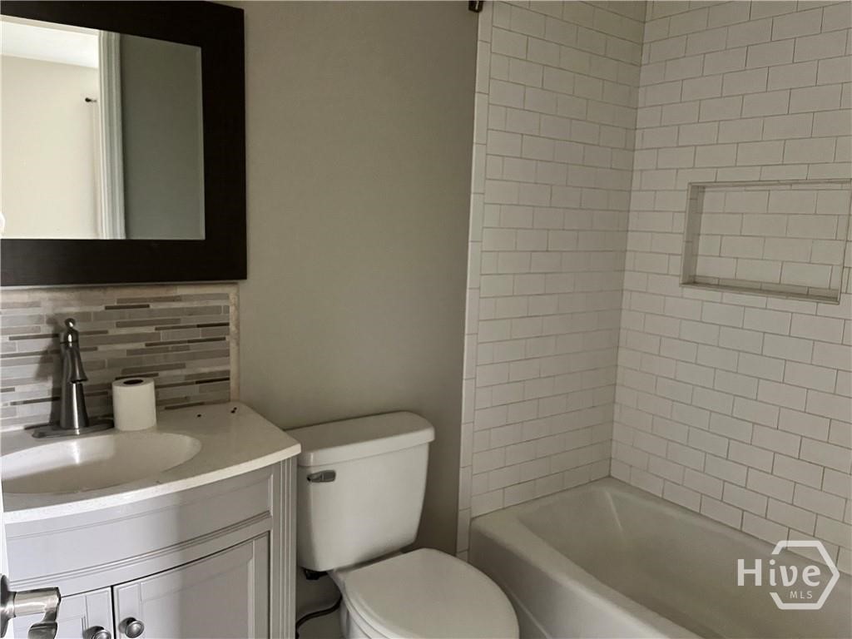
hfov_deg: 67.3
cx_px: 426
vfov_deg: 53.1
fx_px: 640
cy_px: 320
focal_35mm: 26
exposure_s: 1/33
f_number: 1.6
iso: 640
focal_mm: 5.1
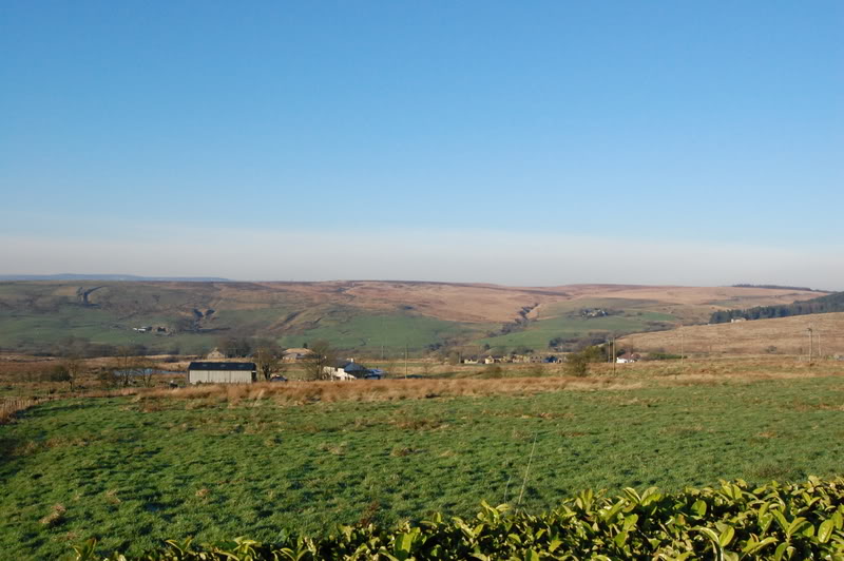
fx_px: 703
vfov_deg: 43.5
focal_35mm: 30
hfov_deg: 62.0
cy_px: 280
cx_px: 422
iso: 1600
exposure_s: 1/800
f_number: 14
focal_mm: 20
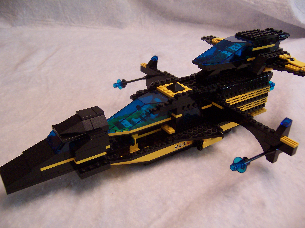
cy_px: 114
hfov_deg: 55.4
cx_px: 152
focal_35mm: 33
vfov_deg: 42.9
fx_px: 291
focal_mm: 5.5
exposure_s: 1/10
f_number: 2.8
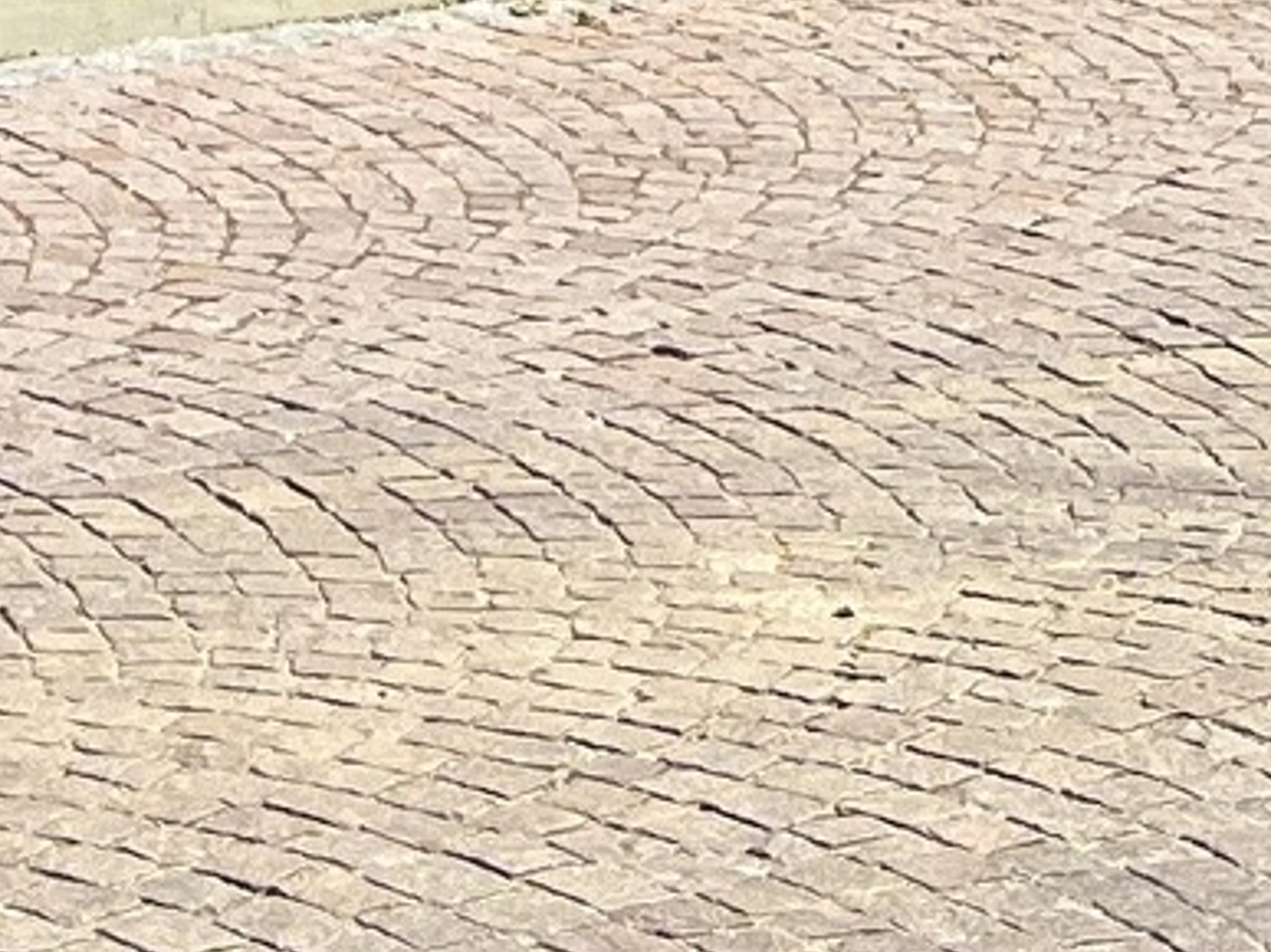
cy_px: -2078
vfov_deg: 7.4
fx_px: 6313
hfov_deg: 11.0
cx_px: -749
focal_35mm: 172
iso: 50
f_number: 1.5
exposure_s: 1/3165
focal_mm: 5.7
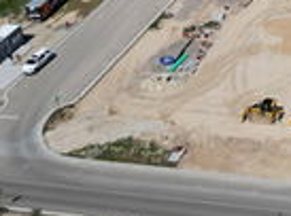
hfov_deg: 19.1
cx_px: 440
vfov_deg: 15.1
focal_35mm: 90
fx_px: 755
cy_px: -114
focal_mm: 6.72
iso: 120
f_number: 1.7
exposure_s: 1/5000
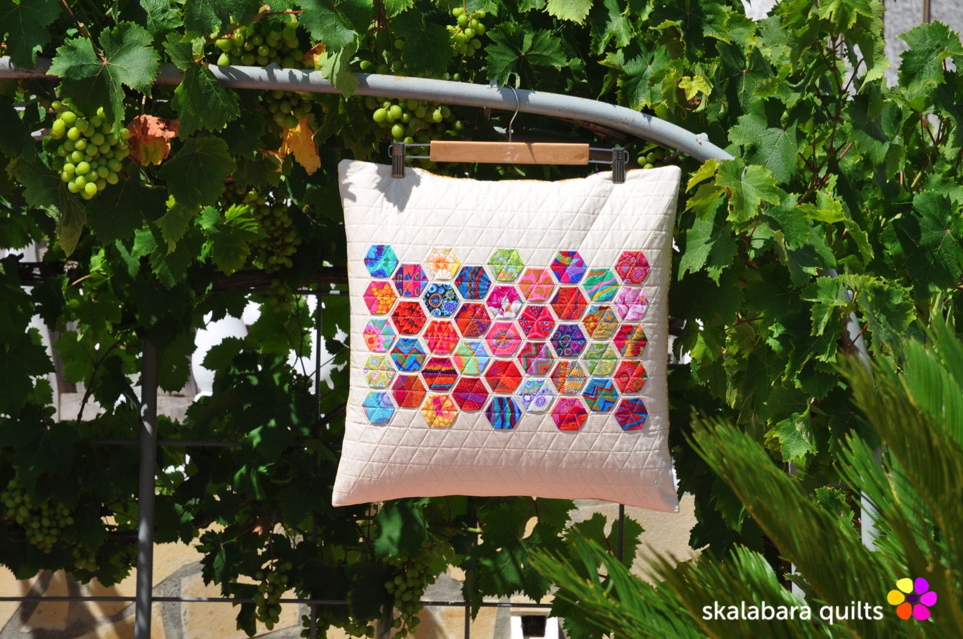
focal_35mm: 128
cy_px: 320
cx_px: 482
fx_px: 3406
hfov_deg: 16.1
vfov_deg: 10.7
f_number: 10
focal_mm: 85
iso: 200
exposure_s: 1/400
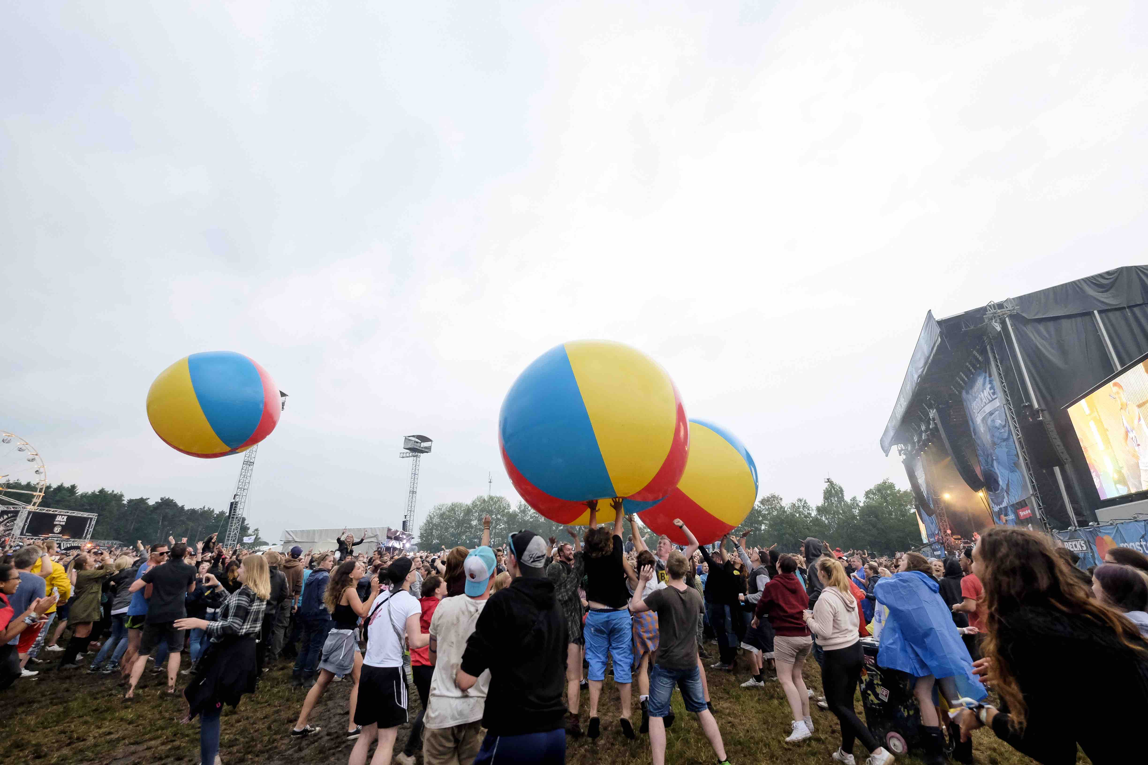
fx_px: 478
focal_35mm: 15
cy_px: 382
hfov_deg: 100.4
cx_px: 574
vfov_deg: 77.3
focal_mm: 10
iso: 1600
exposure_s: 1/180
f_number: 4
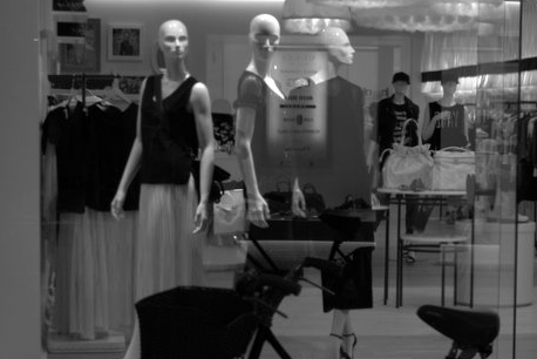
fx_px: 1403
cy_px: 275
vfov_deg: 14.5
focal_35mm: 94
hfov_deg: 21.6
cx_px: 358
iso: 400
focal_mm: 28
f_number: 4
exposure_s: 1/60
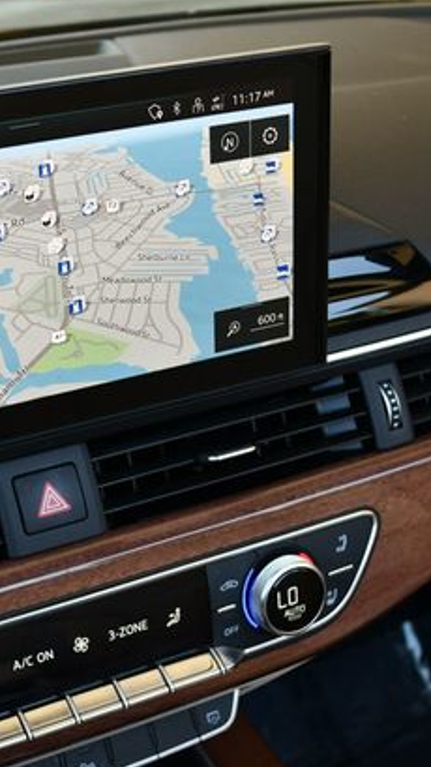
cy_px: 394
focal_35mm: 59
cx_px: -2
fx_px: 1199
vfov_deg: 35.4
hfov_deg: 19.8
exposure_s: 1/250
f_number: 3.5
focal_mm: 18
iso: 400
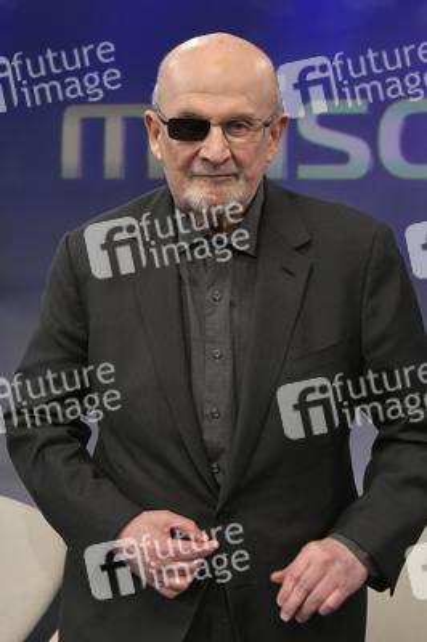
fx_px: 980
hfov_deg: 24.6
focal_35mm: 55
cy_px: 321
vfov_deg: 36.3
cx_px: 214
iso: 2000
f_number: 7.1
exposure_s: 1/200
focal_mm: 55
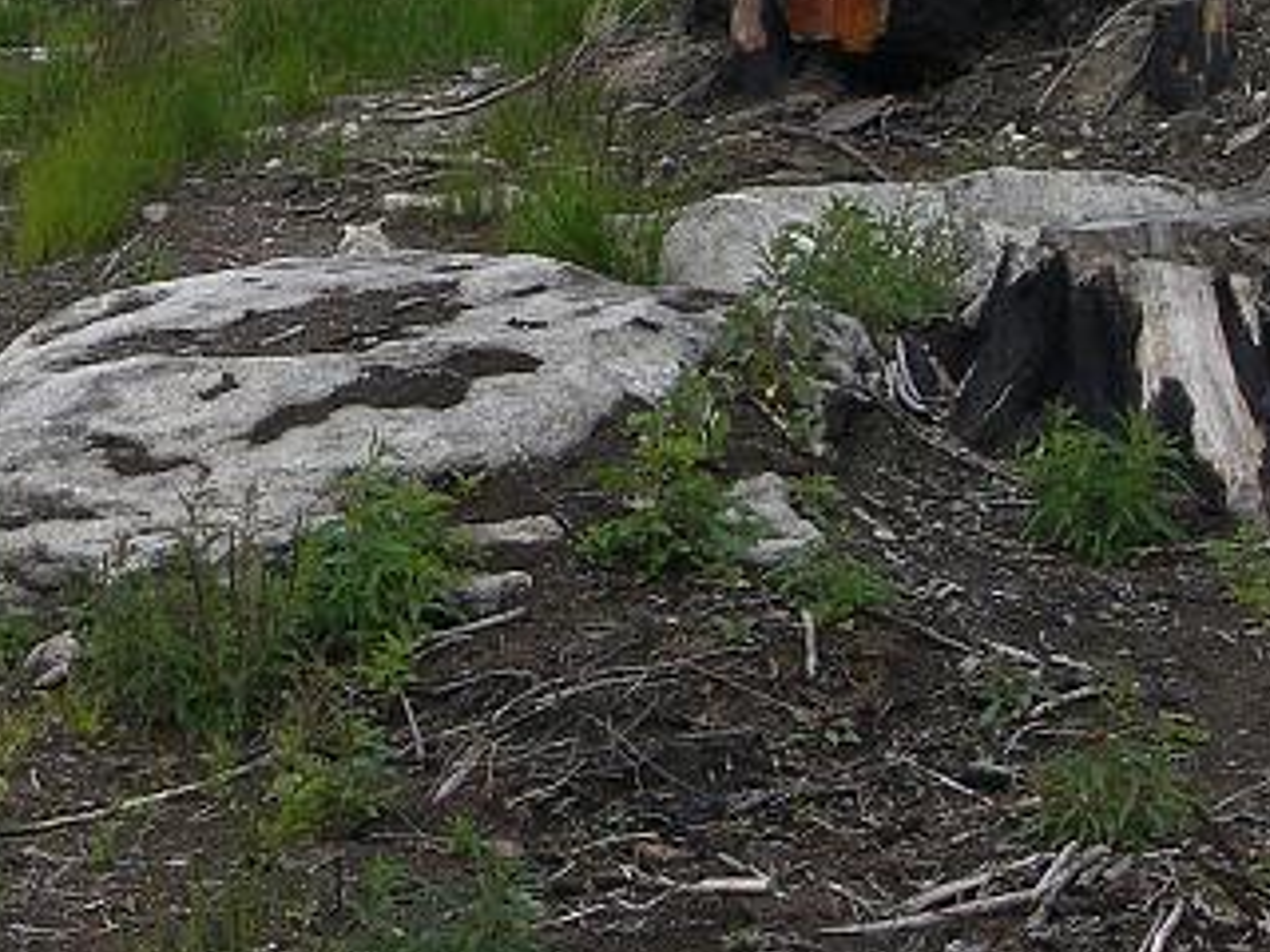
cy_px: 16
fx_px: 3485
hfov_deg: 20.1
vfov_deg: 15.3
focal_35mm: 95
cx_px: 28
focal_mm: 6.3
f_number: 4.4
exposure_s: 1/500
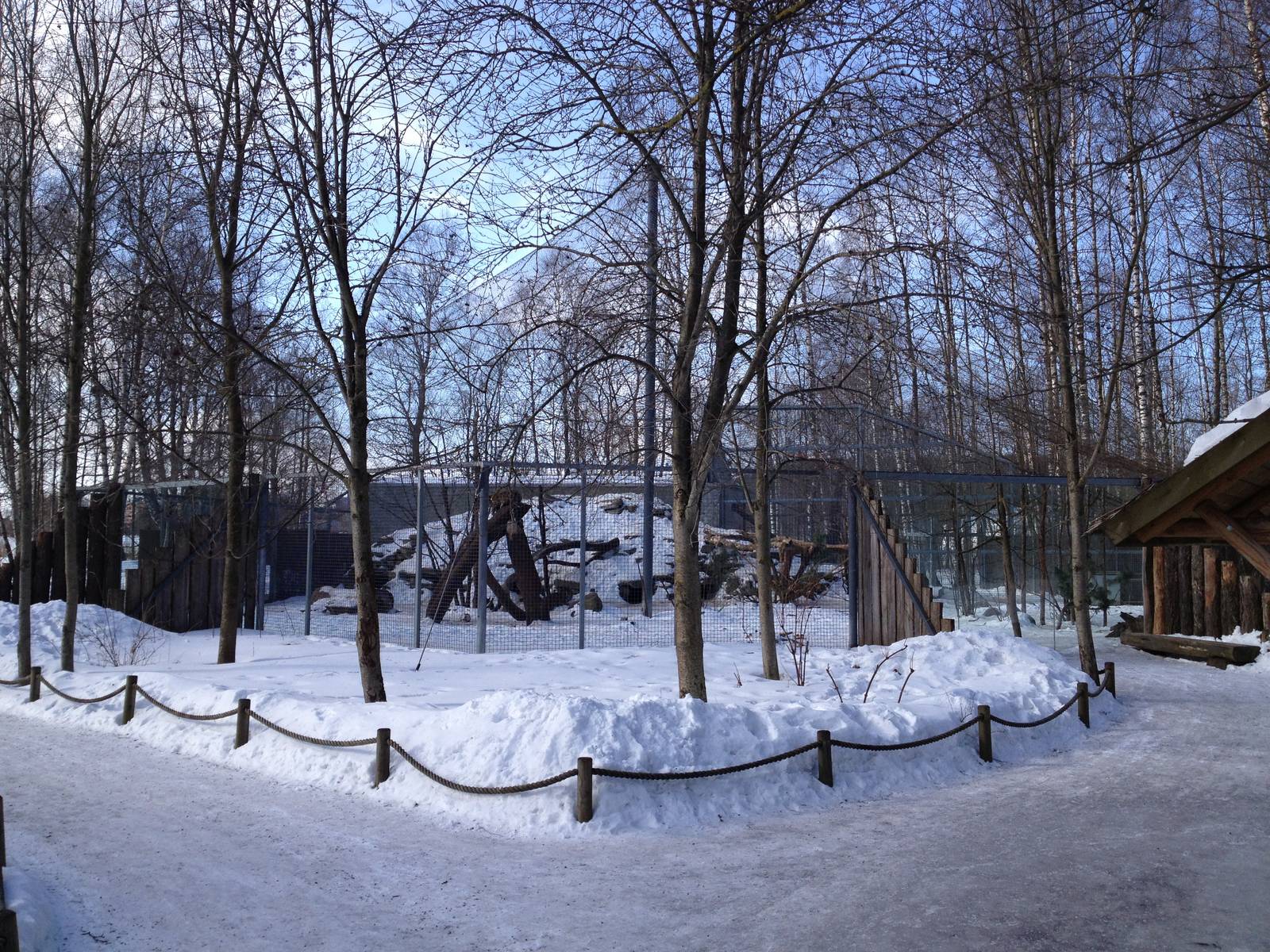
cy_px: 476
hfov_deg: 52.6
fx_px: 1284
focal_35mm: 35
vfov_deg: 40.7
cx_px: 635
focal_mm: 4.28
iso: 50
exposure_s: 1/1062
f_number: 2.4
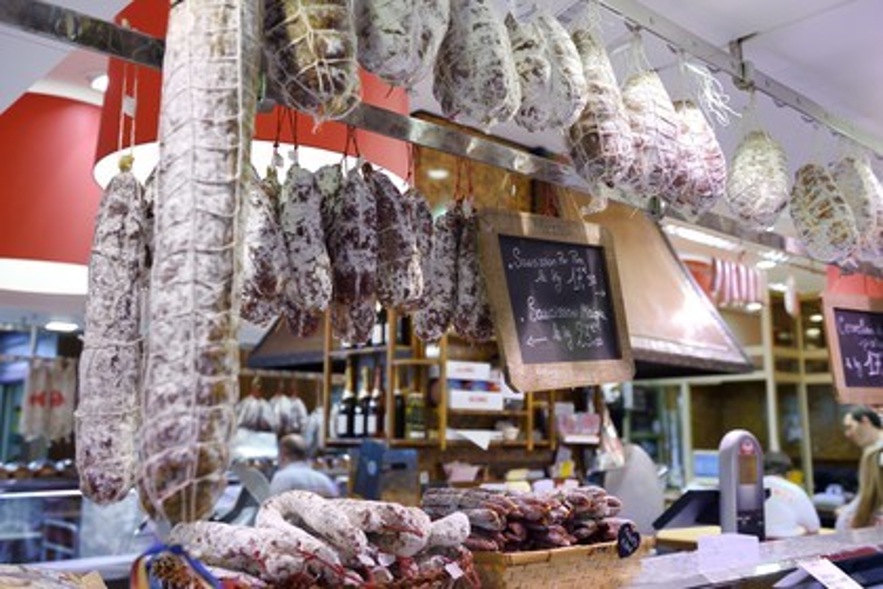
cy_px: 294
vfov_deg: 37.9
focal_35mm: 35
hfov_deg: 54.4
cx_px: 442
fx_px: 858
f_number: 4.5
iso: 800
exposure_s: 1/60
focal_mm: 35
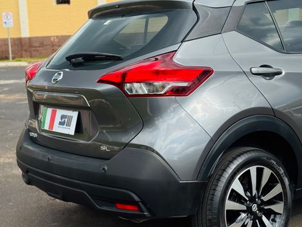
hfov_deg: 39.6
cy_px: 114
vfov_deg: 30.3
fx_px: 419
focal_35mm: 48
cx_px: 151
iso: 64
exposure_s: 1/2717
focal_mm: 6.76
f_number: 1.78
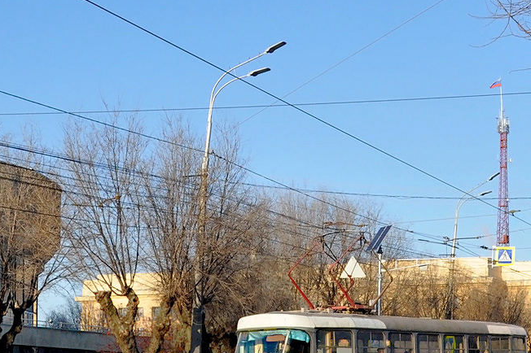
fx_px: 855
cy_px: 214
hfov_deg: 34.4
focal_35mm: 58
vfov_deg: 23.3
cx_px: 215
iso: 200
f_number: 8
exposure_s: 1/500
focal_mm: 18
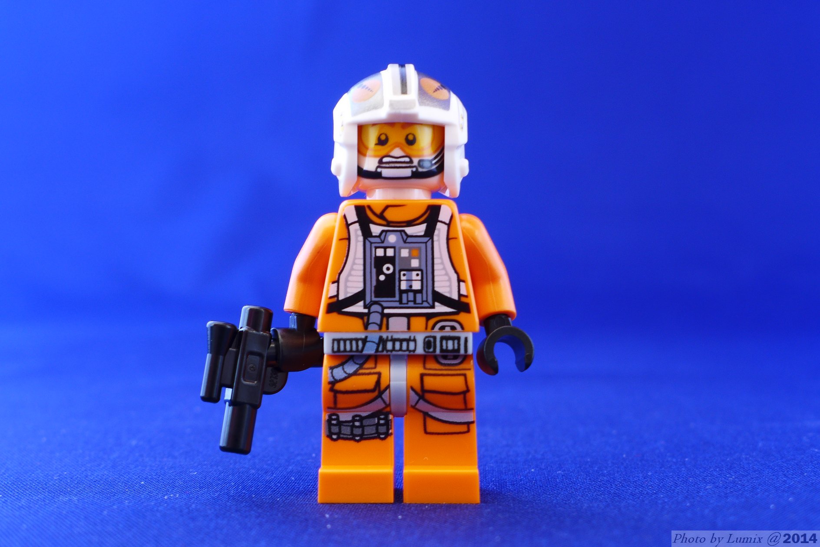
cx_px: 410
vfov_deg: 27.0
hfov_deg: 39.6
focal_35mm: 50
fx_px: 1139
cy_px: 274
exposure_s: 1/3.2
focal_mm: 9.8
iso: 80
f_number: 4
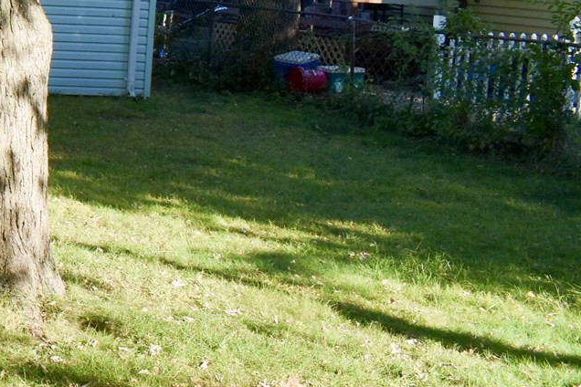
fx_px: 1404
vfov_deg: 15.5
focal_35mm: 87
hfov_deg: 19.7
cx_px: -333
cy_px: 40
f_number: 8
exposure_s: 1/250
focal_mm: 18
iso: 200
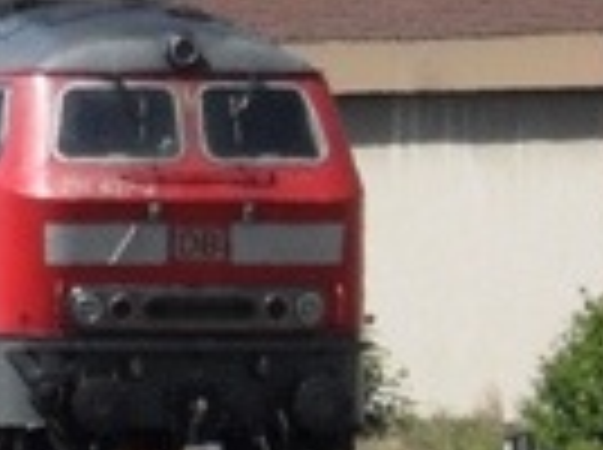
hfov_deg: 1.4
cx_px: -850
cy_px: -310
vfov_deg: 1.1
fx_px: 23961
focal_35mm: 1378
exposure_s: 1/500
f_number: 5
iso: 80
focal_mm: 29.7
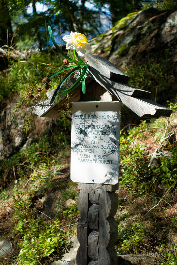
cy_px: 132
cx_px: 88
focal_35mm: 70
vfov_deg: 28.8
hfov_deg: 19.5
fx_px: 516
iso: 125
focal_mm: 25.7
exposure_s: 1/500
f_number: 2.8
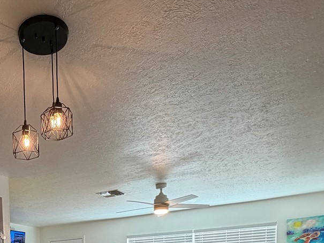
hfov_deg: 46.4
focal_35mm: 37
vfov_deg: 31.3
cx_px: 47
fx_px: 346
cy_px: 305
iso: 200
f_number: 2.2
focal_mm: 2.22
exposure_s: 1/60
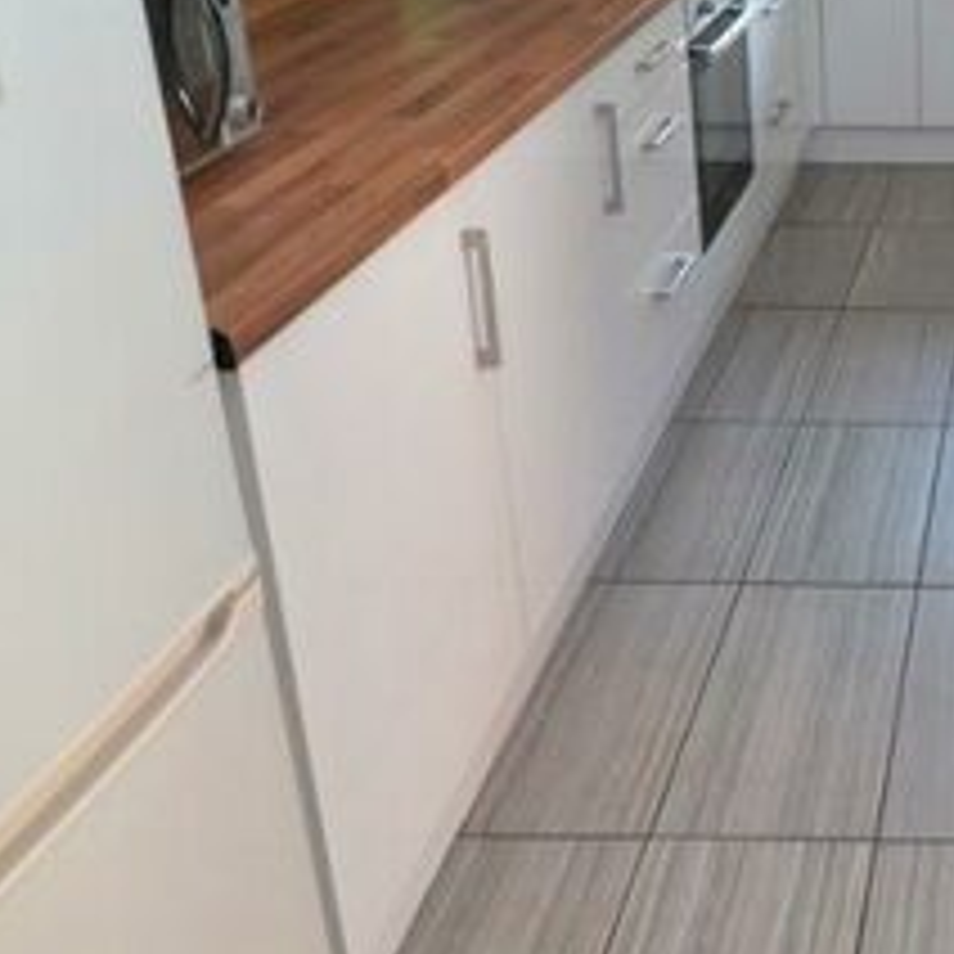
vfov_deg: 35.6
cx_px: 1130
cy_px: 223
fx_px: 1447
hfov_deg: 31.1
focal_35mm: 46
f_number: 3.5
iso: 560
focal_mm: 11
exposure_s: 1/60
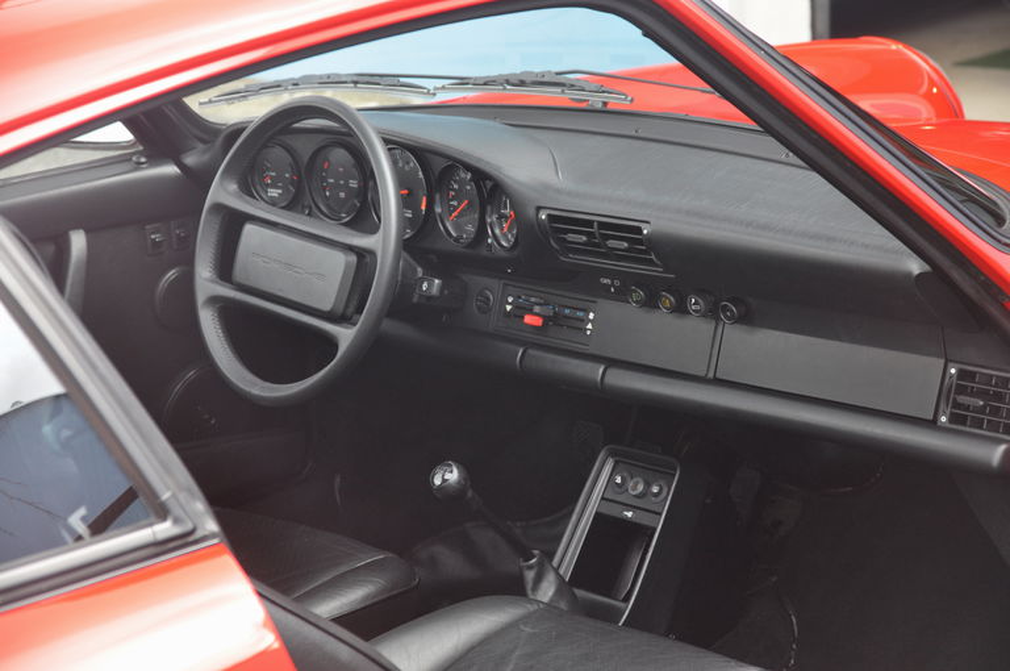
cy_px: 336
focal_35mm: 105
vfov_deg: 13.0
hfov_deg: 19.5
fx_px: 2942
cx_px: 505
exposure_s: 1/30
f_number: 5
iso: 500
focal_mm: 70
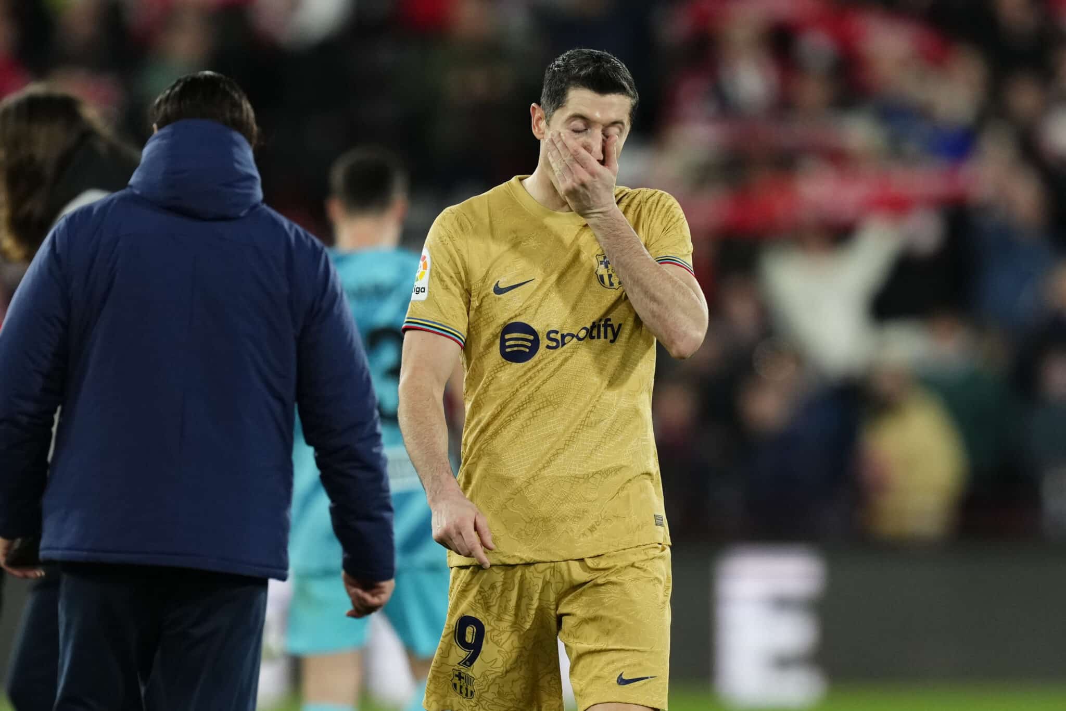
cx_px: 533
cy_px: 356
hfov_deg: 5.2
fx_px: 11843
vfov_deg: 3.4
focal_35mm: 400
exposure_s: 1/2000
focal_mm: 400
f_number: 3.2
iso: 2000
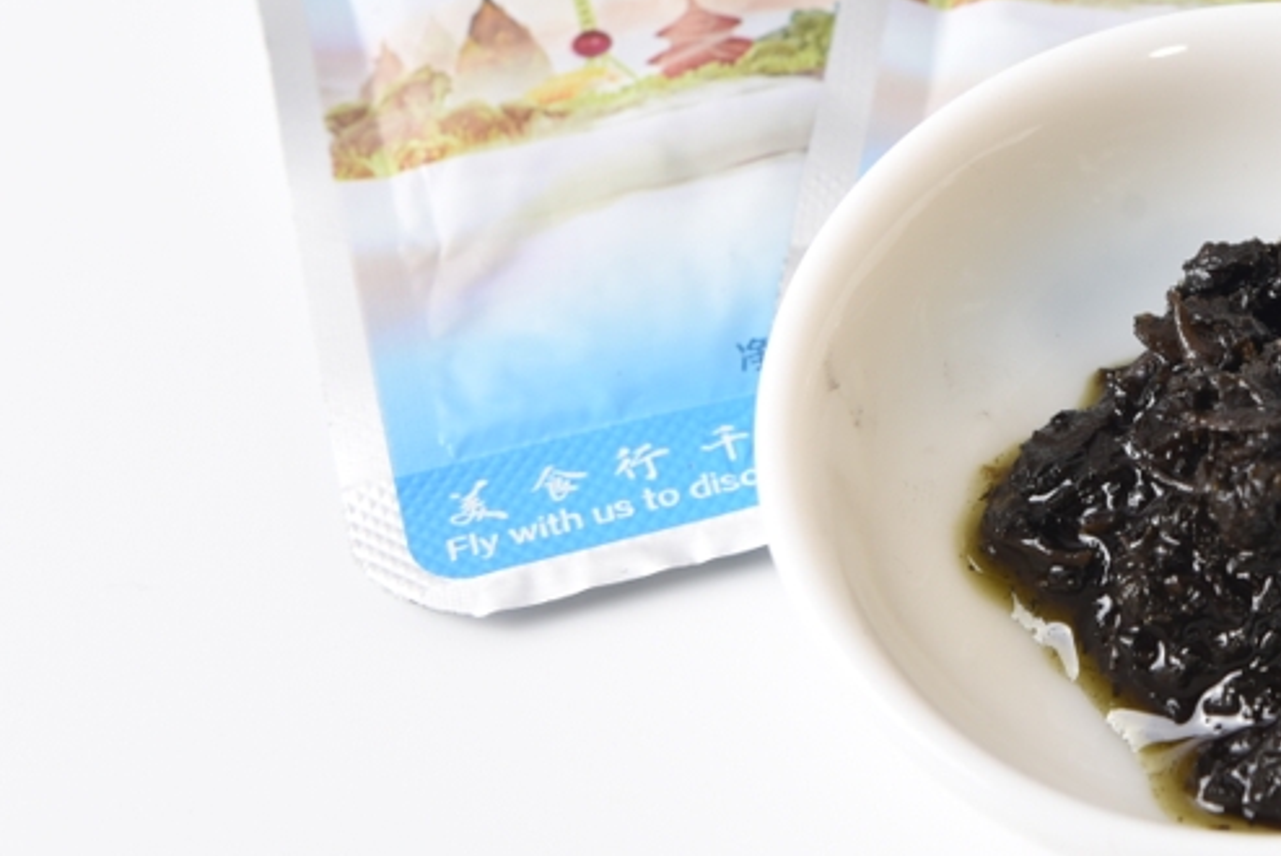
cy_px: 205
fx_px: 4059
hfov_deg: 17.5
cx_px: 1312
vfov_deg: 12.0
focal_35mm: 114
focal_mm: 44
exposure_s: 1/160
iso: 100
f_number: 8
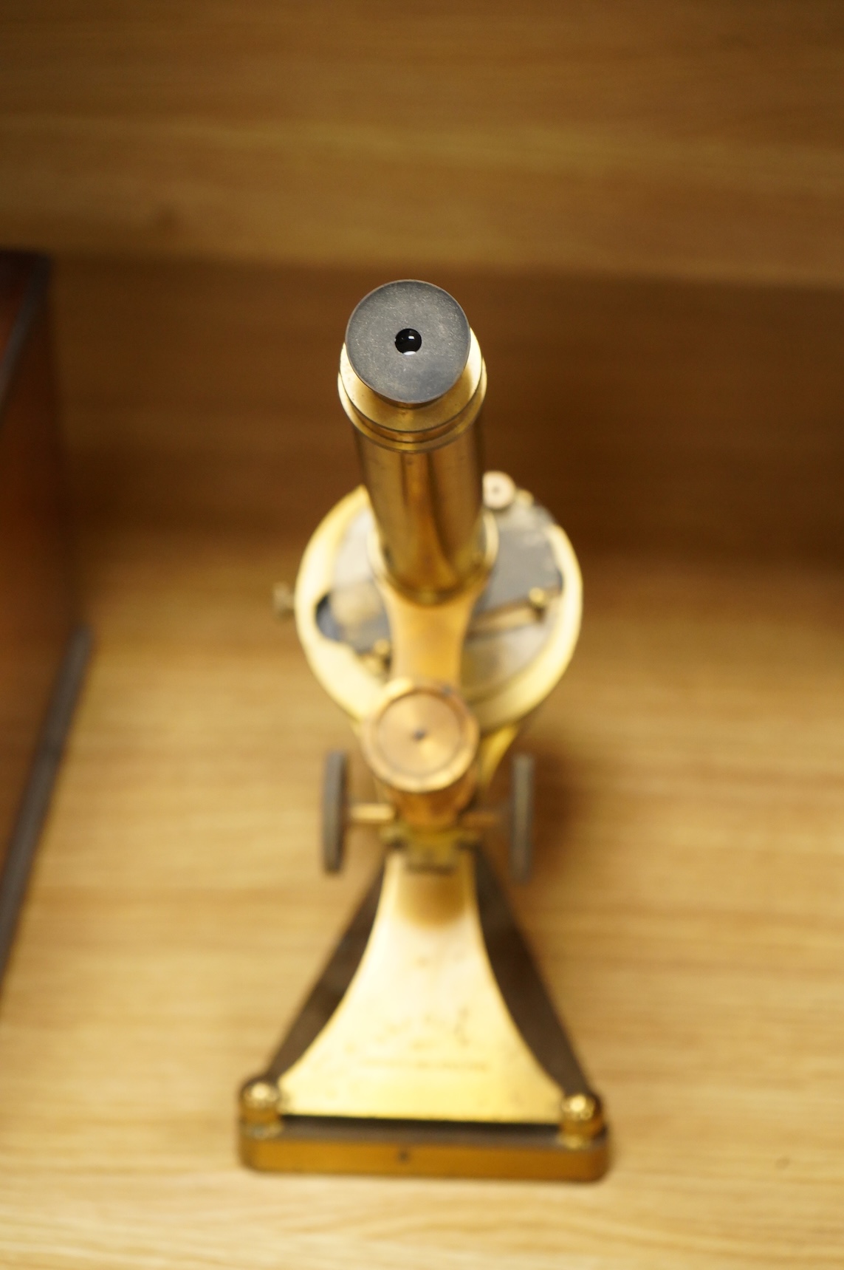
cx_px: 422
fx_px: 2466
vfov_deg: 28.9
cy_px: 635
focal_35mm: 70
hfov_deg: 19.4
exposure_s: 1/160
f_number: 5.6
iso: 4000
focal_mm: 70
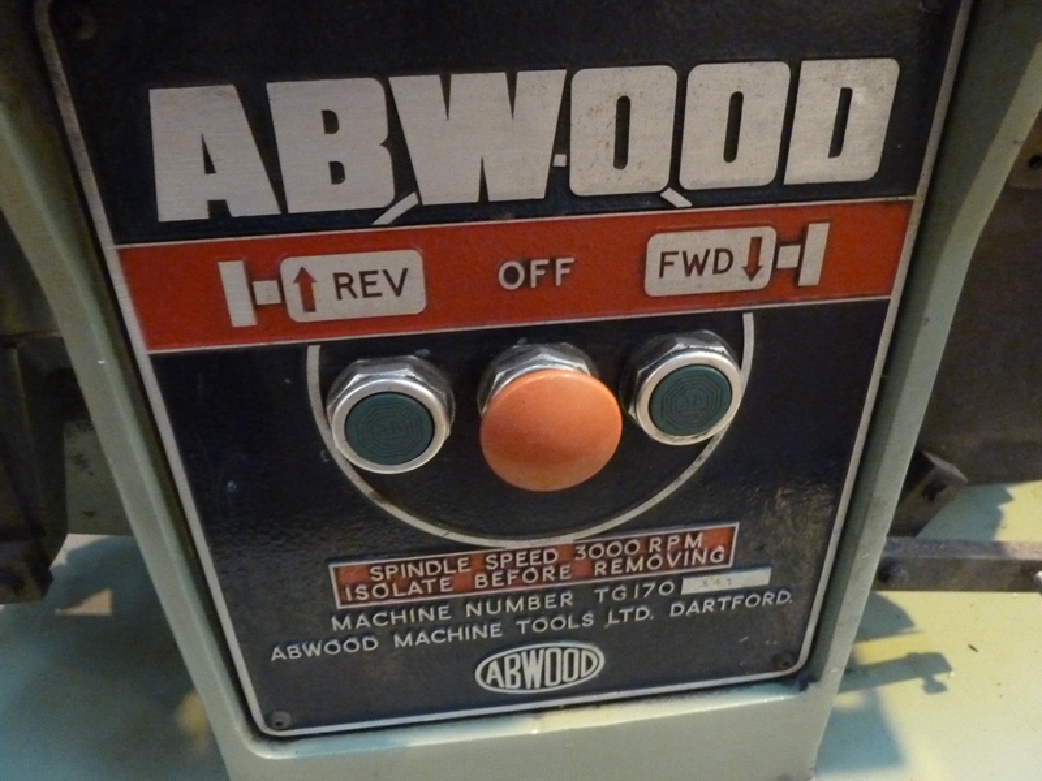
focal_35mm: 25
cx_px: 521
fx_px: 753
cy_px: 390
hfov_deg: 69.4
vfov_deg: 54.9
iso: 800
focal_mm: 4.1
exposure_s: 1/8
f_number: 3.3
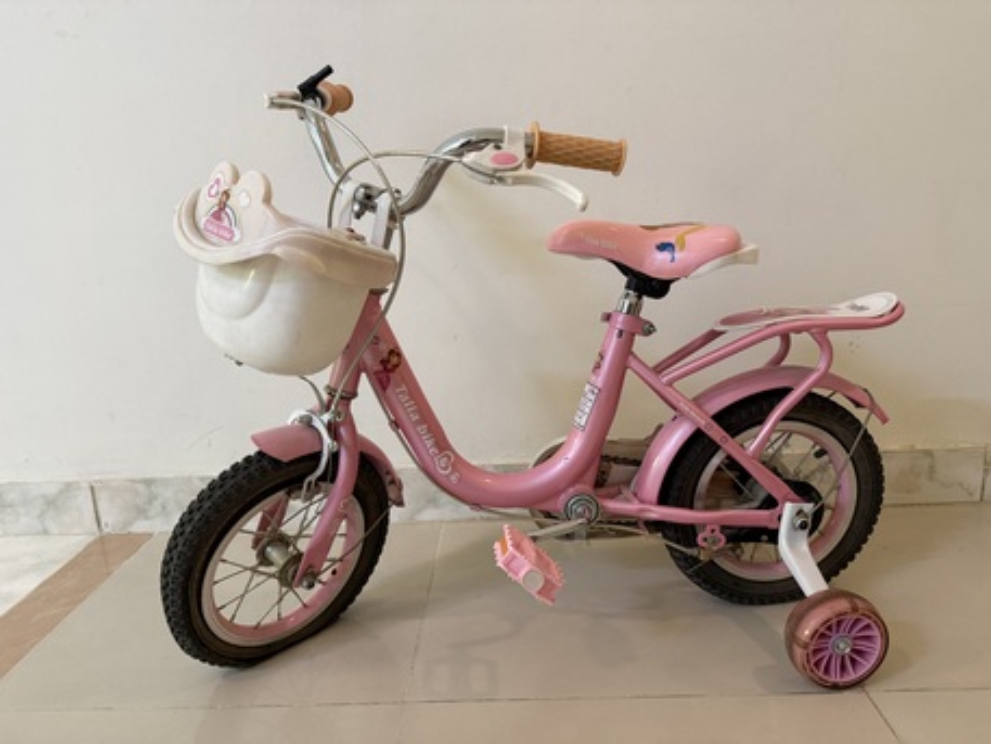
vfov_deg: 56.8
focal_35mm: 24
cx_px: 496
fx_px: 687
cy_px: 372
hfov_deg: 71.6
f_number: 1.78
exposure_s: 1/60
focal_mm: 6.76
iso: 320
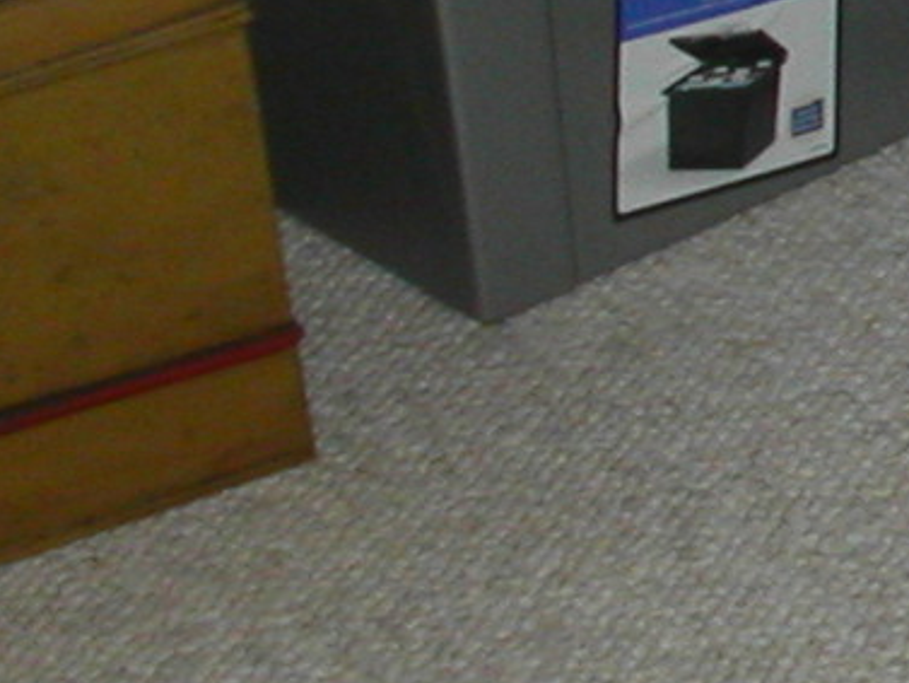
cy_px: -408
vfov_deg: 6.4
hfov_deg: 7.8
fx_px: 6015
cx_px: 2488
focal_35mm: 229
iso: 141
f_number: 4
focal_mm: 7.8
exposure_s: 1/60
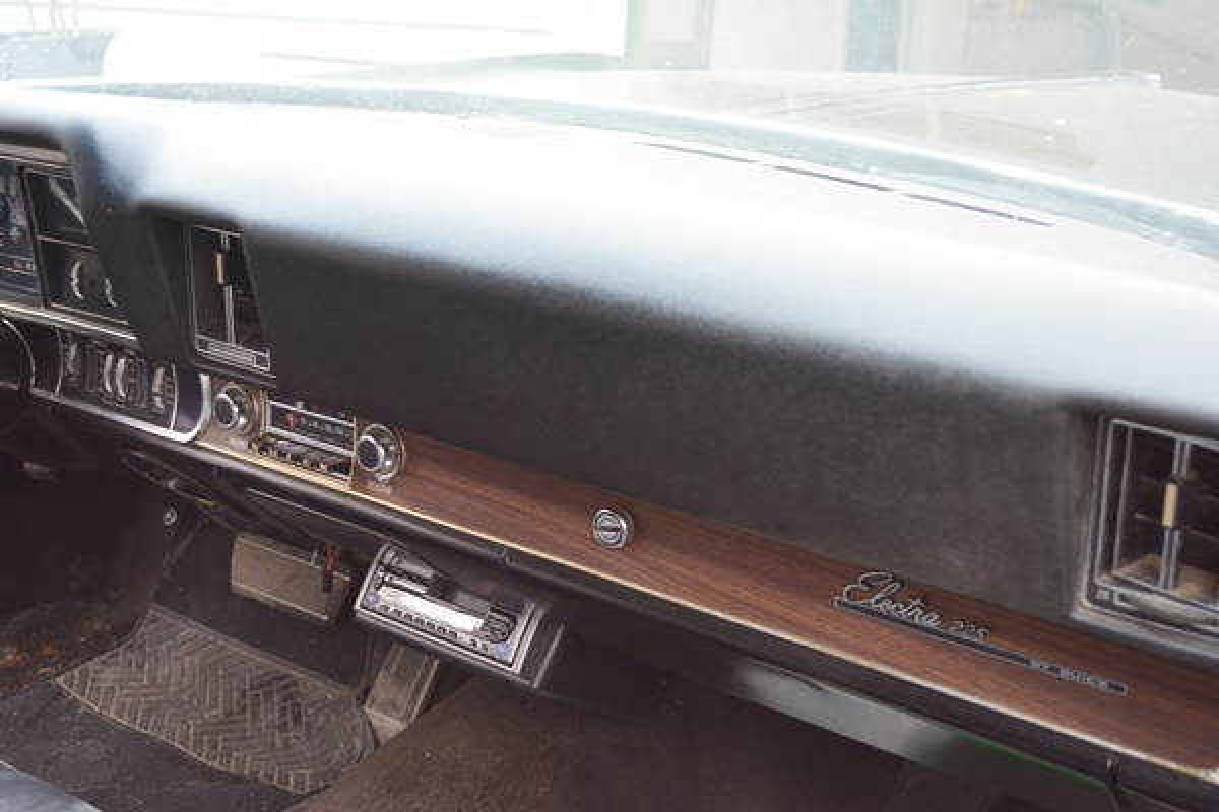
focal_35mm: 48
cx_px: 610
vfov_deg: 28.1
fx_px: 1625
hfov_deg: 41.1
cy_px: 406
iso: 1000
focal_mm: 32
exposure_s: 1/30
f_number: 4.8
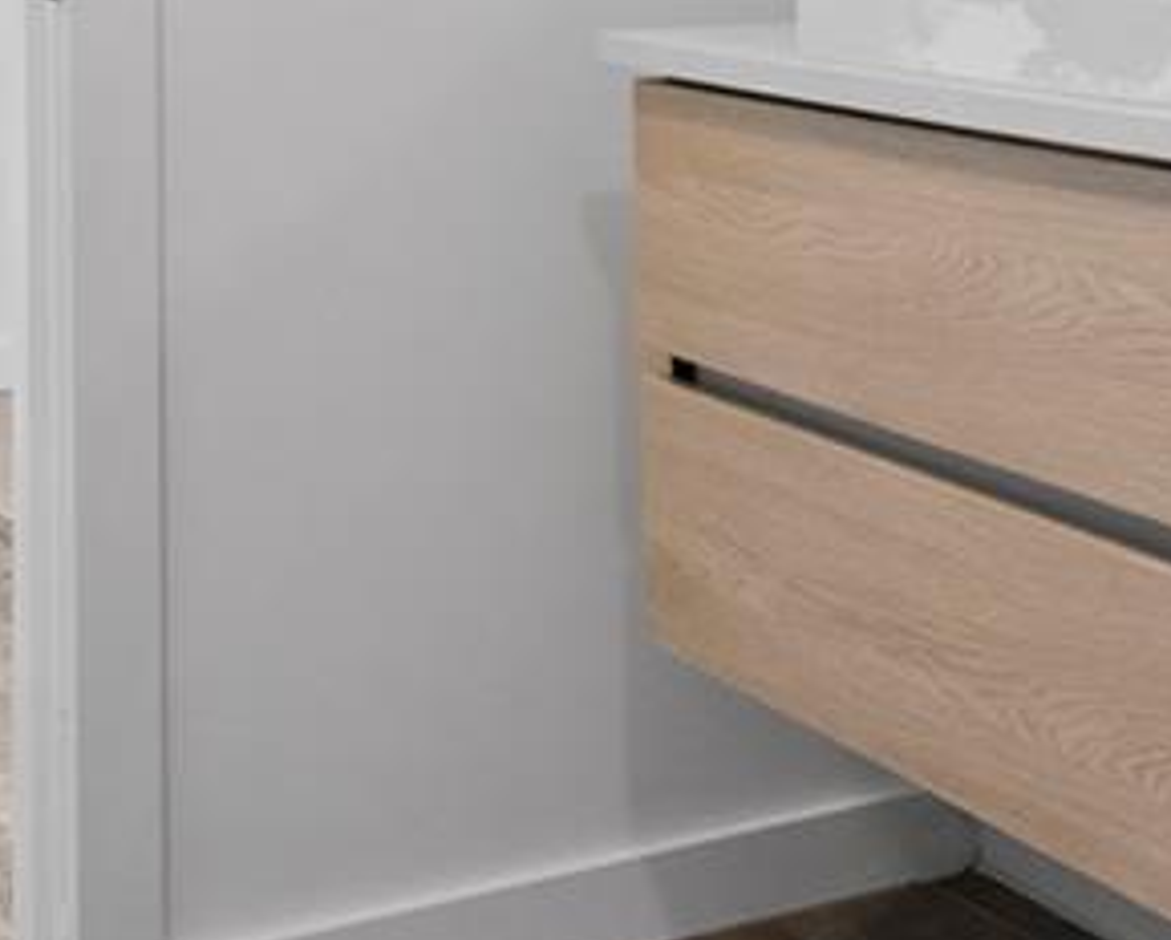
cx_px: 1451
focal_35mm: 83
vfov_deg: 17.7
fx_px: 2880
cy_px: -178
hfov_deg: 21.2
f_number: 10
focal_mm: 16
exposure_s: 1/6
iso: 500
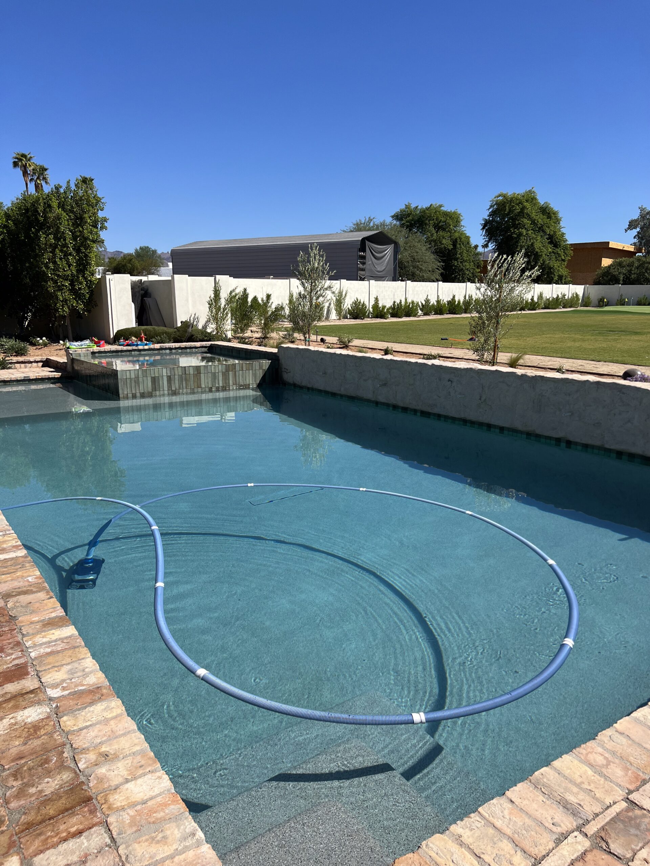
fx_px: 651
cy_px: 433
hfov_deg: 53.1
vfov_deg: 67.3
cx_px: 325
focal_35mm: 26
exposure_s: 1/5882
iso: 50
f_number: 1.5
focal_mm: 5.7
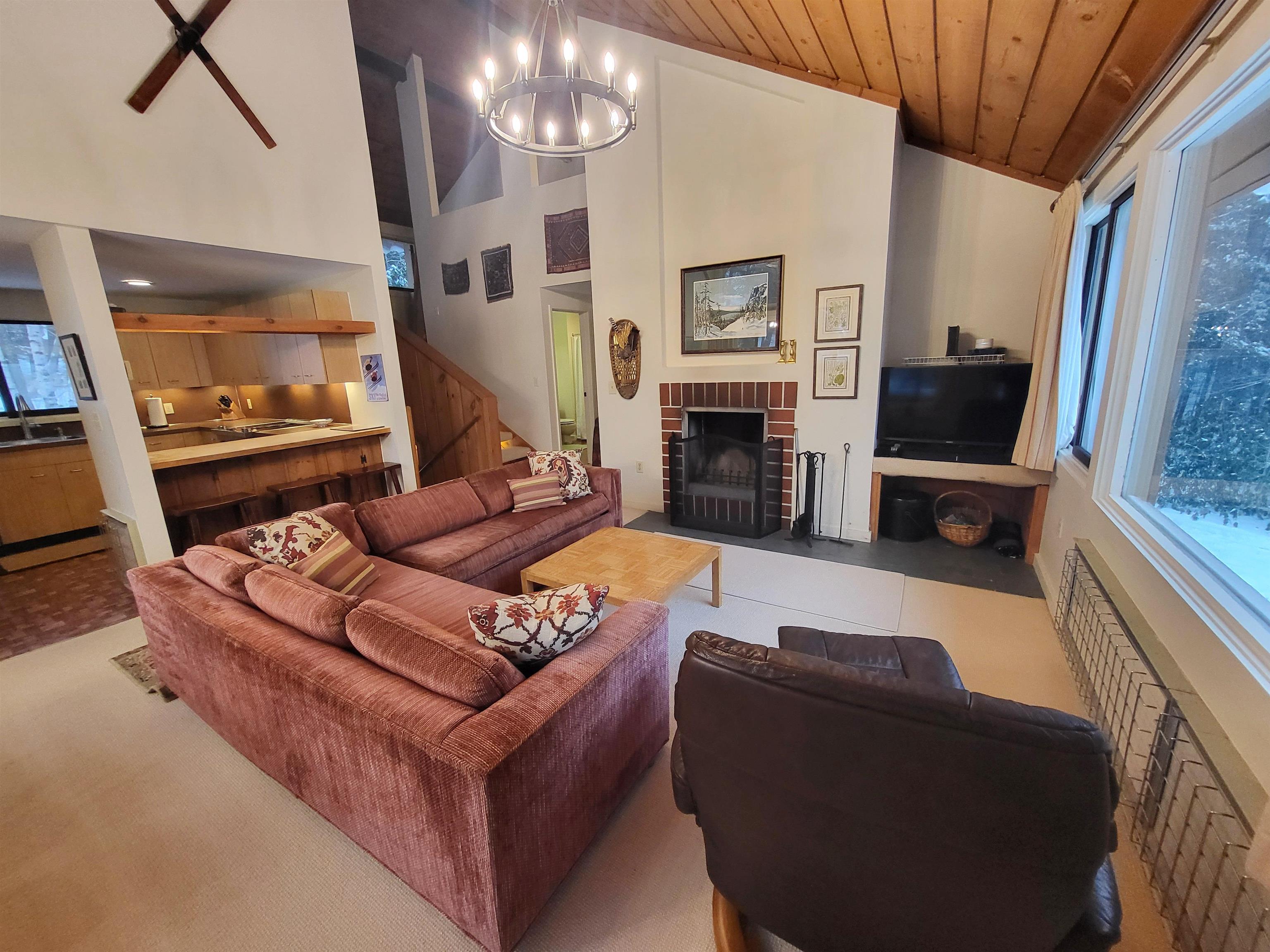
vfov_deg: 89.9
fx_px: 477
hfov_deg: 106.2
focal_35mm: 13
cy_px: 476
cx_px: 635
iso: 400
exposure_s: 1/60
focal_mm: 1.74
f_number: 2.2
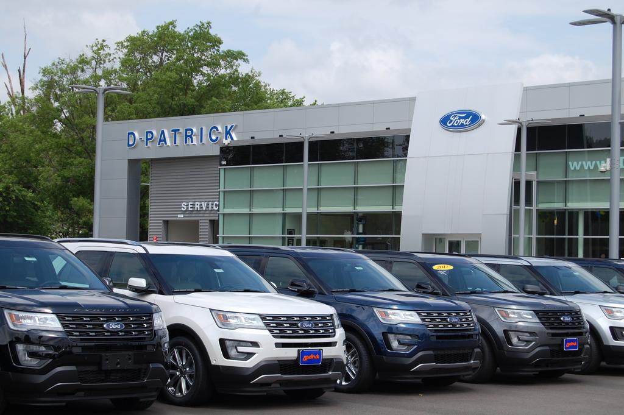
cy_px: 208
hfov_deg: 27.0
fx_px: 1299
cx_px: 312
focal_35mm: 75
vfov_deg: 18.2
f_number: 9
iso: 200
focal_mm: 50
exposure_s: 1/320
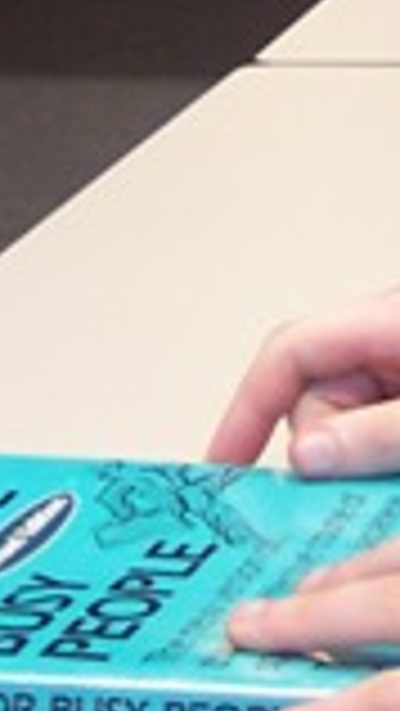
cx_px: 885
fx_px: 3164
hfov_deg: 6.9
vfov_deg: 12.2
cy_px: -371
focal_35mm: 168
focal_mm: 8
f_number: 2.8
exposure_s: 1/20
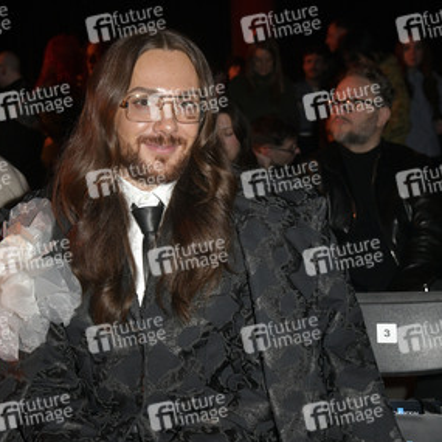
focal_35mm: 51
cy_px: 219
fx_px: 737
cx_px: 147
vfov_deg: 33.4
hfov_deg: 33.1
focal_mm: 38
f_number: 5.6
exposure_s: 1/125
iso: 2500
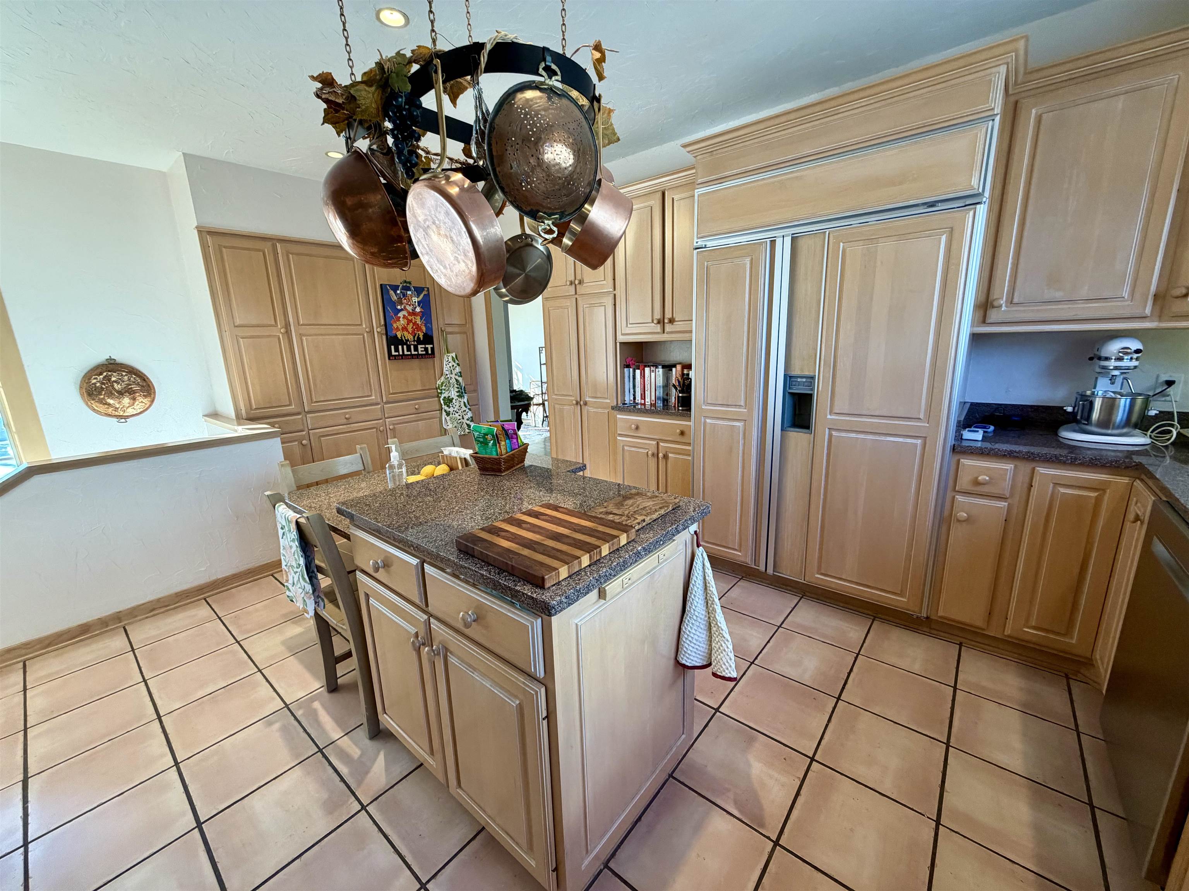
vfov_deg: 85.7
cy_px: 446
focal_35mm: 14
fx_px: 481
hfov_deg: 102.1
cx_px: 594
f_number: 2.2
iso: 200
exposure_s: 1/120
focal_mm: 2.22
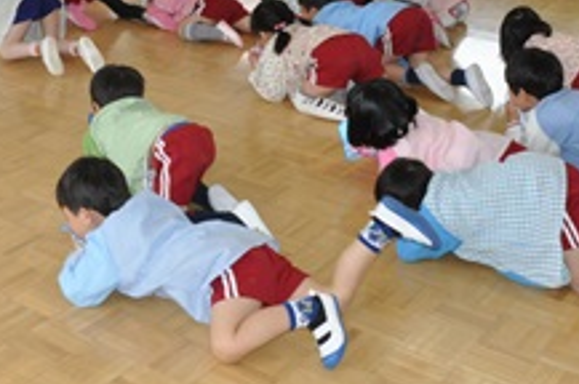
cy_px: 85
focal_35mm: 62
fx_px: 996
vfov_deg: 21.6
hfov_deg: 32.2
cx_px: 195
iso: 1000
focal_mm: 20
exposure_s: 1/80
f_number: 18
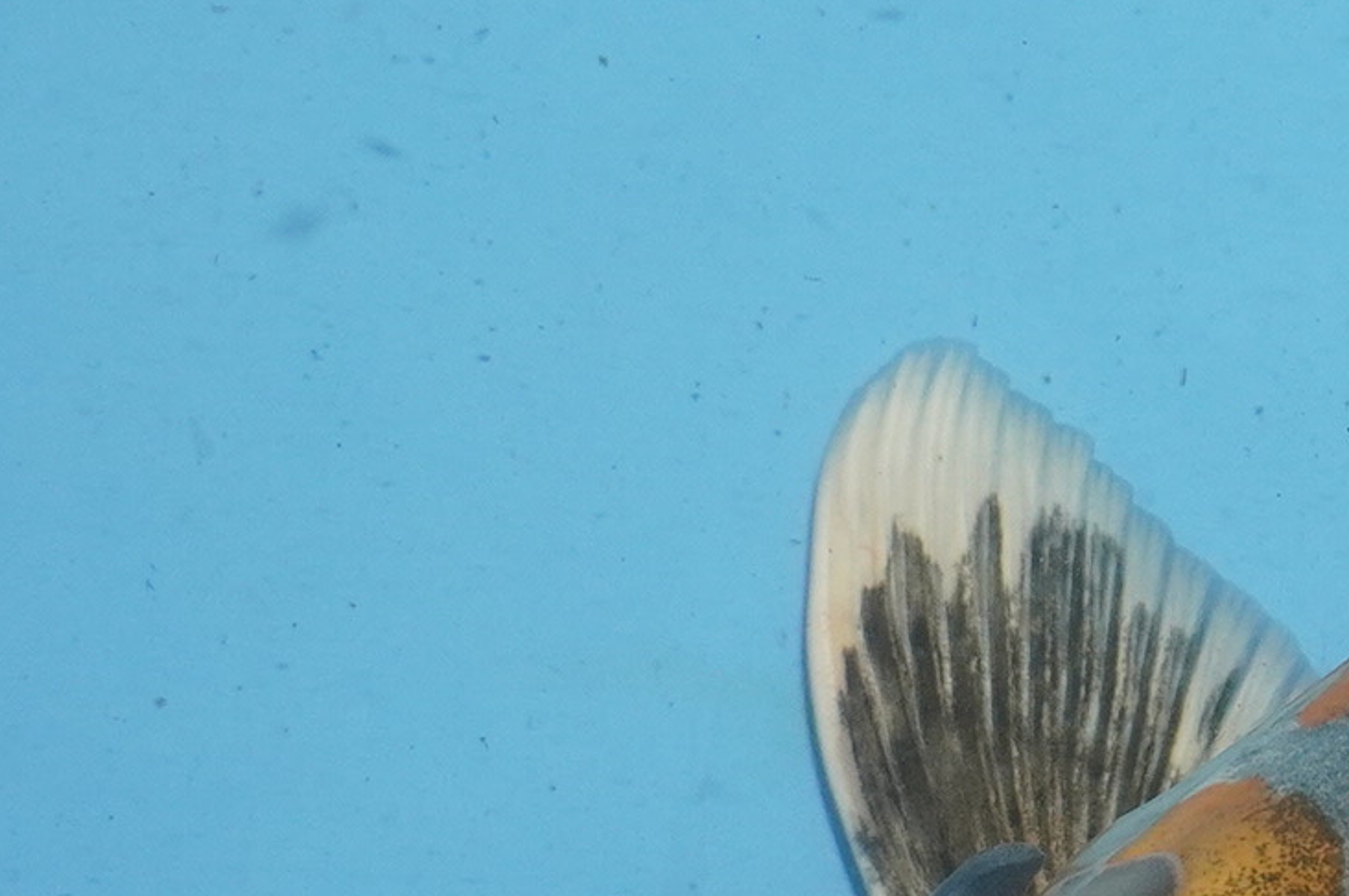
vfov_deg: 6.2
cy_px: 725
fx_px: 8308
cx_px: 2352
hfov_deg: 8.9
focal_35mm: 222
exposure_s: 1/160
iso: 1000
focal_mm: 36
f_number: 4.5
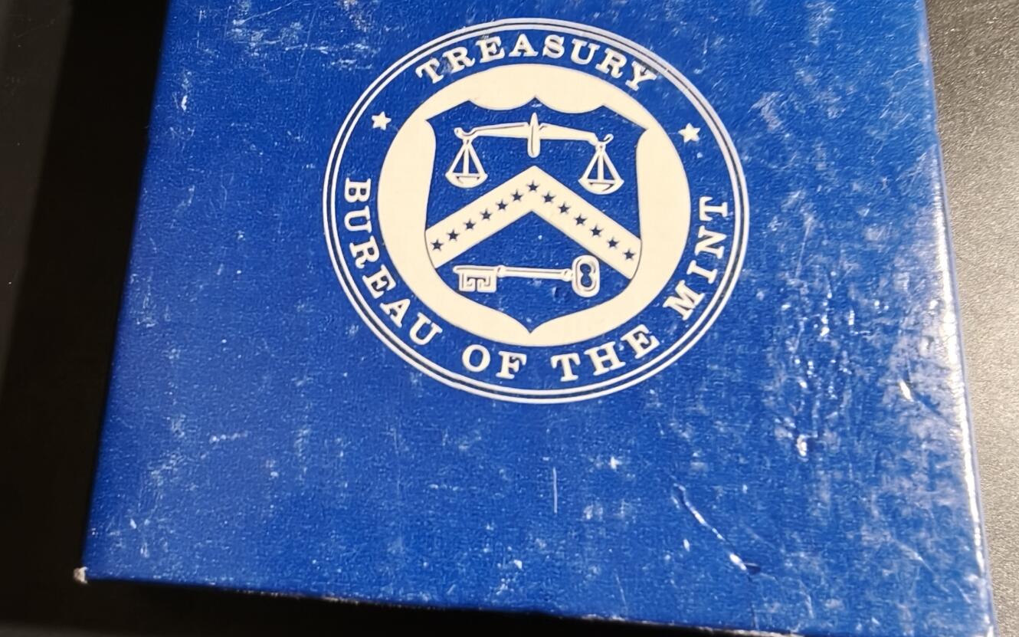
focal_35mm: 33
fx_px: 916
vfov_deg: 37.5
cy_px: 468
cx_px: 505
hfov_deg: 58.1
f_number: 2
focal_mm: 2.32
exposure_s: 1/50
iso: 125
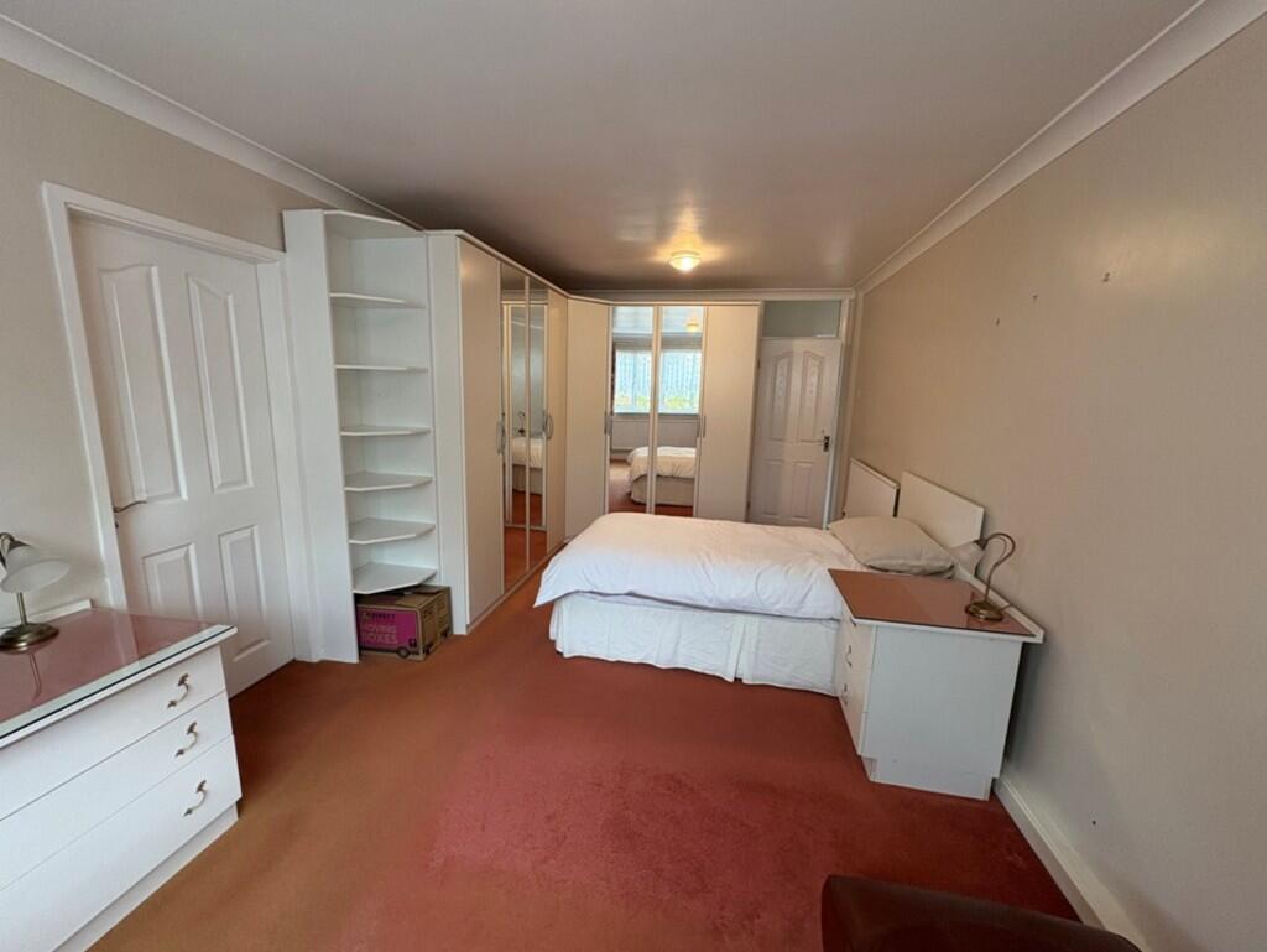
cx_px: 634
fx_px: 513
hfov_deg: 102.0
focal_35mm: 14
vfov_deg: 85.7
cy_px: 476
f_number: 2.2
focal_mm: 2.22
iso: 200
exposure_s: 1/100
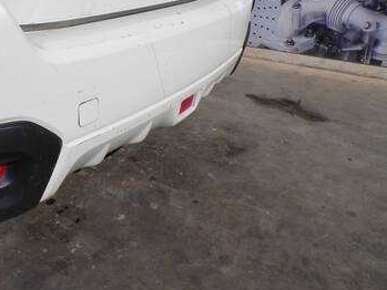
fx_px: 369
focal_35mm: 33
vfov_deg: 42.4
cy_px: 96
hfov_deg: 54.2
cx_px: 129
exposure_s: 1/1000
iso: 100
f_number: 5.8
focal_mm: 4.3
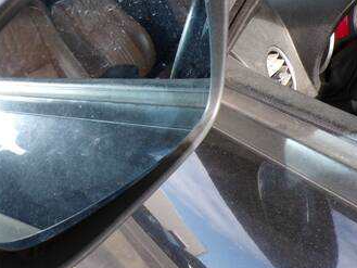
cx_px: 151
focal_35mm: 35
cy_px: 125
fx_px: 361
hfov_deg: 52.4
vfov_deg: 40.7
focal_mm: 4.3
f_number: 4.4
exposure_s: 1/56
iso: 100
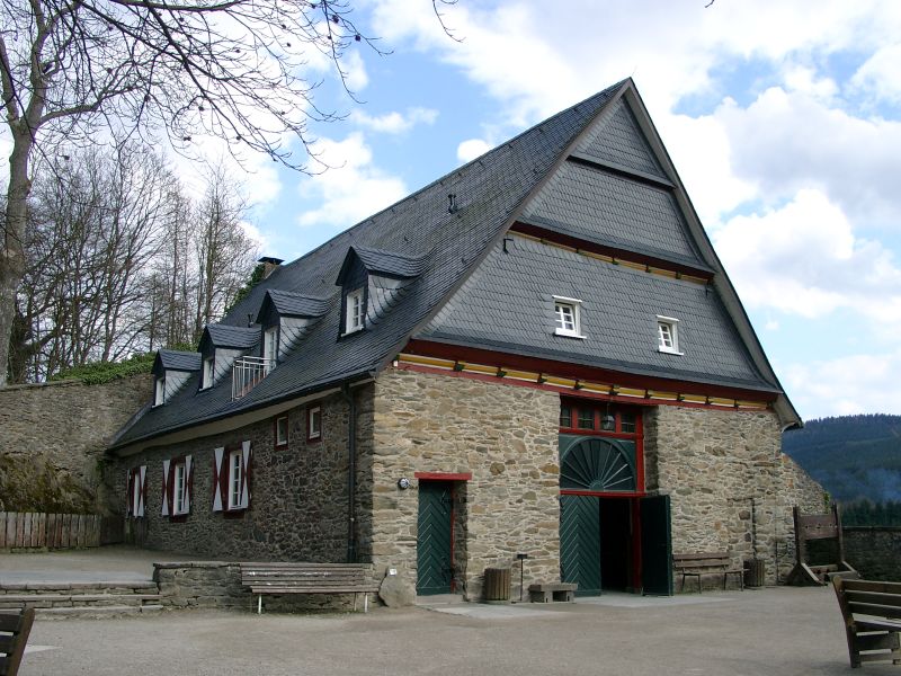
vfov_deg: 38.7
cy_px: 338
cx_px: 450
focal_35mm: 37
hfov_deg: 50.1
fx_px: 963
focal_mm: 7.69
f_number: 4
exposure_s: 1/279
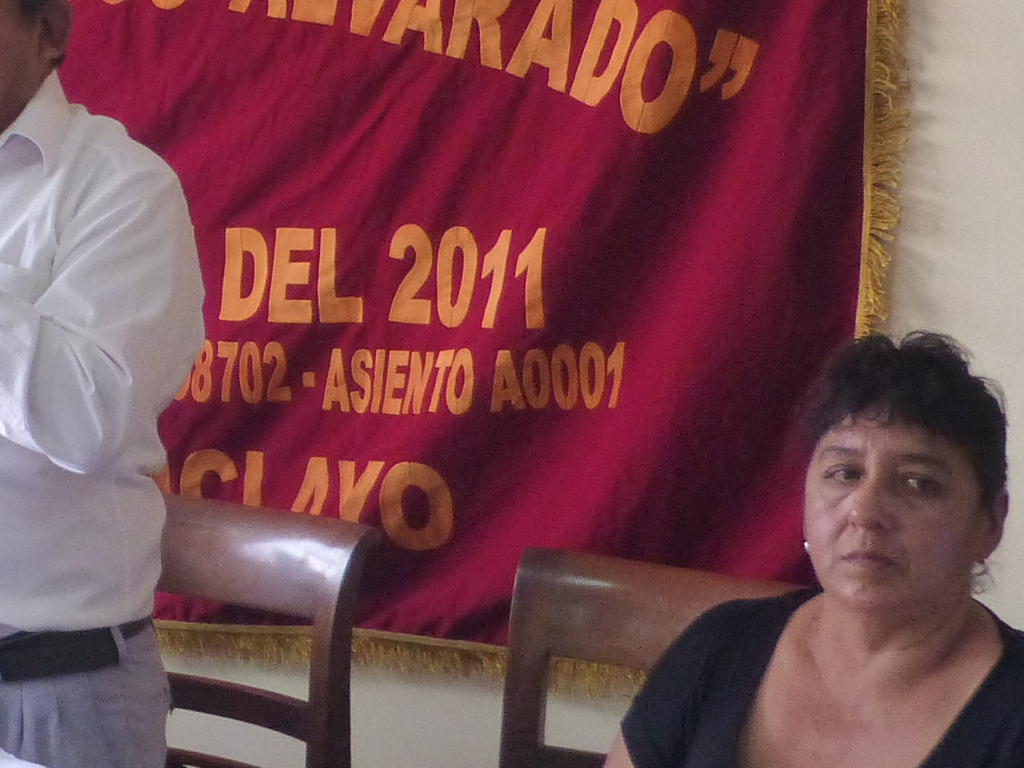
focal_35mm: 120
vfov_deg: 12.3
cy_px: 354
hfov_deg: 15.8
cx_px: -225
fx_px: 3550
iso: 400
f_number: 3.9
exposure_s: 1/30
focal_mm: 6.9
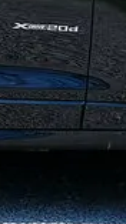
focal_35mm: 408
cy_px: -22
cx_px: -201
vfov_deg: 5.3
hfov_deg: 2.9
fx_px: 2430
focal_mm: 35.8
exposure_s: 1/210
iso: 320
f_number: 6.4
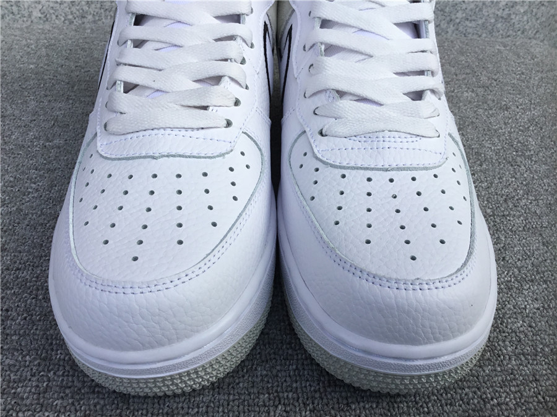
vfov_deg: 45.4
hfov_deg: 58.4
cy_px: 208
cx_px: 278
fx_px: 499
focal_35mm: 31
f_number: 2.4
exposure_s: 1/357
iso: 25
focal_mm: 3.3
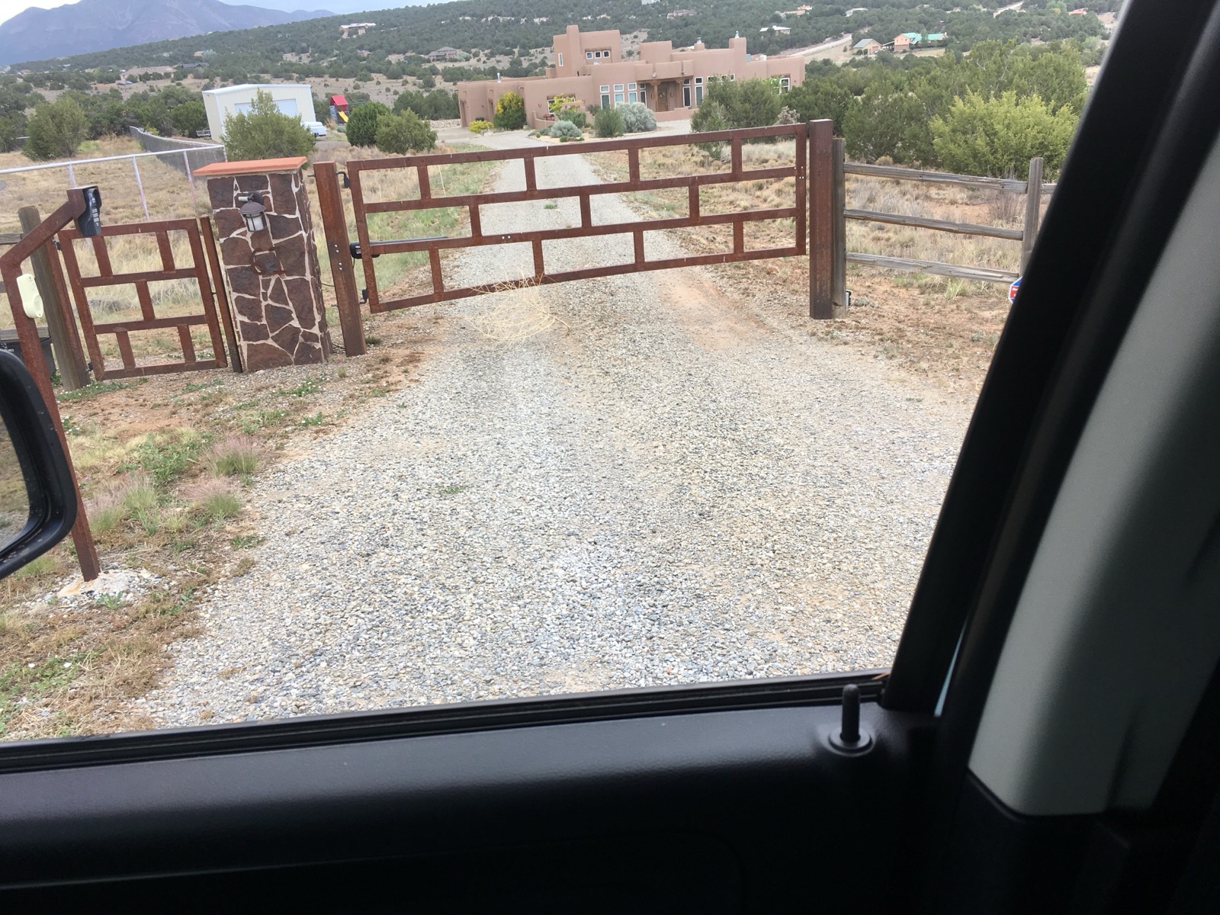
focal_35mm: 29
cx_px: 610
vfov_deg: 48.2
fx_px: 1022
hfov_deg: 61.7
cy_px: 458
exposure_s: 1/413
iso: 25
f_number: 2.2
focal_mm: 4.15
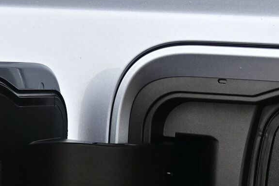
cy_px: 227
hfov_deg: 12.4
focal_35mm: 166
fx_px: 1283
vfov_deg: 8.2
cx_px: 209
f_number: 5
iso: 160
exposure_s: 1/50
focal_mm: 33
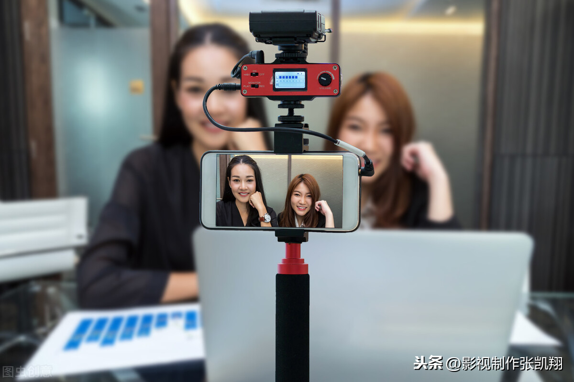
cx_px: 287
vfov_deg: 10.8
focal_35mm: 128
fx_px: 2033
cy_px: 191
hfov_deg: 16.1
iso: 320
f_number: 2.8
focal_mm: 85
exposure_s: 1/80
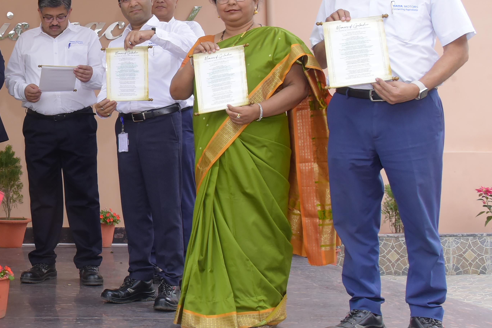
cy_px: 134
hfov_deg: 33.0
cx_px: -44
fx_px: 725
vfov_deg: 25.5
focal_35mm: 53
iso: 1250
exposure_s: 1/125
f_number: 5.6
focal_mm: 24
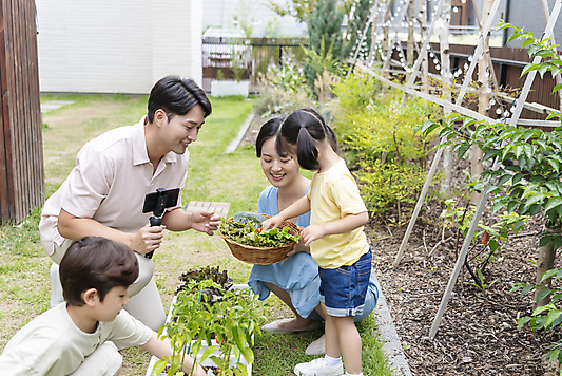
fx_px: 703
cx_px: 283
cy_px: 199
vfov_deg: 29.9
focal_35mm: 45
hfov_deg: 43.6
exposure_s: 1/640
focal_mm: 40
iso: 160
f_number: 2.8
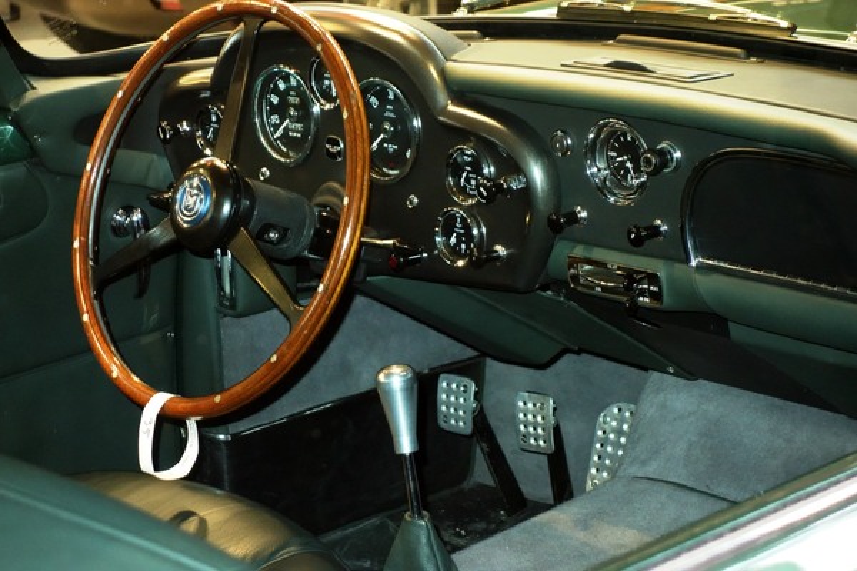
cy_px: 286
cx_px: 428
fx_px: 2285
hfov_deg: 21.2
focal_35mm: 96
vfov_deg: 14.3
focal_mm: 35.62
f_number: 4.9
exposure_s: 1/30
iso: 1000
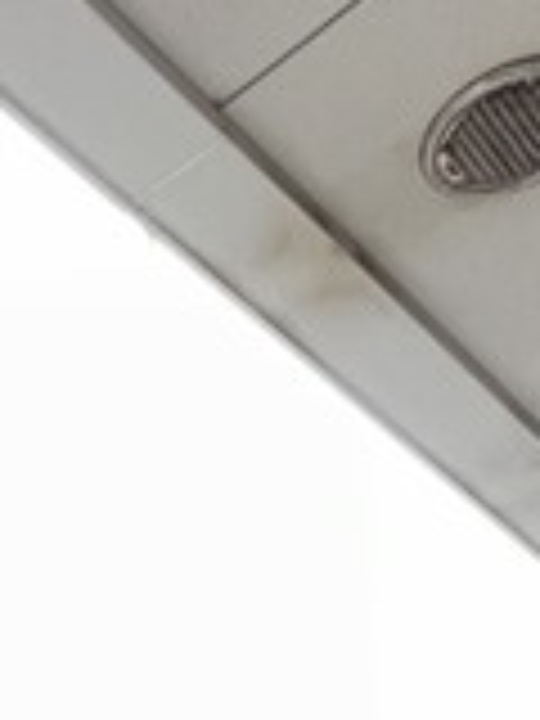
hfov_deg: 18.9
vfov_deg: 19.3
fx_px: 1456
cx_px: -234
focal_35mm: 70
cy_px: 1359
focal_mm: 1.55
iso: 320
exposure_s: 1/99
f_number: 2.4
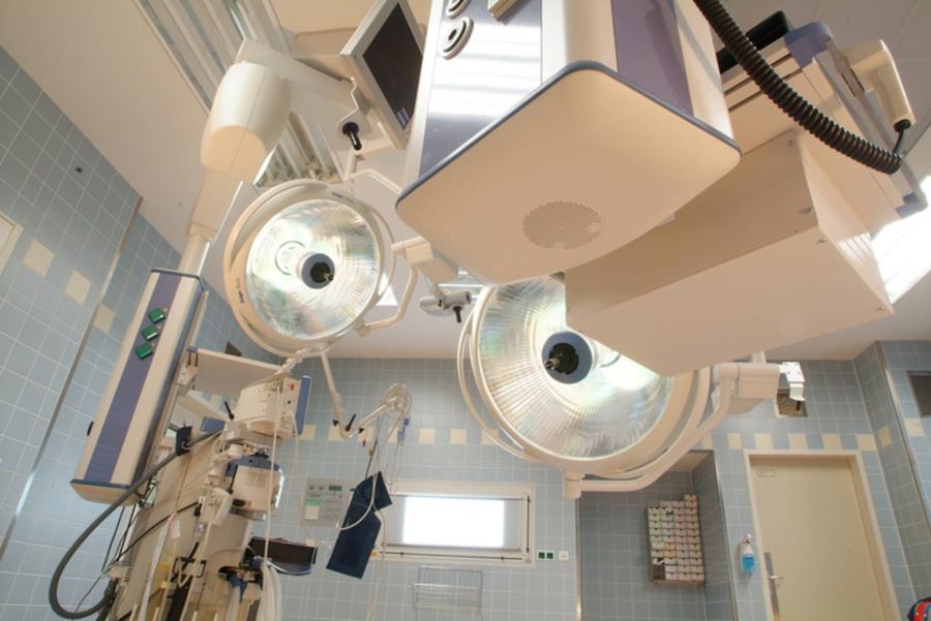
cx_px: 466
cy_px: 310
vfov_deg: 59.6
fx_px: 543
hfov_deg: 81.2
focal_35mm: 21
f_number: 9.5
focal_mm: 14
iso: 100
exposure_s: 1
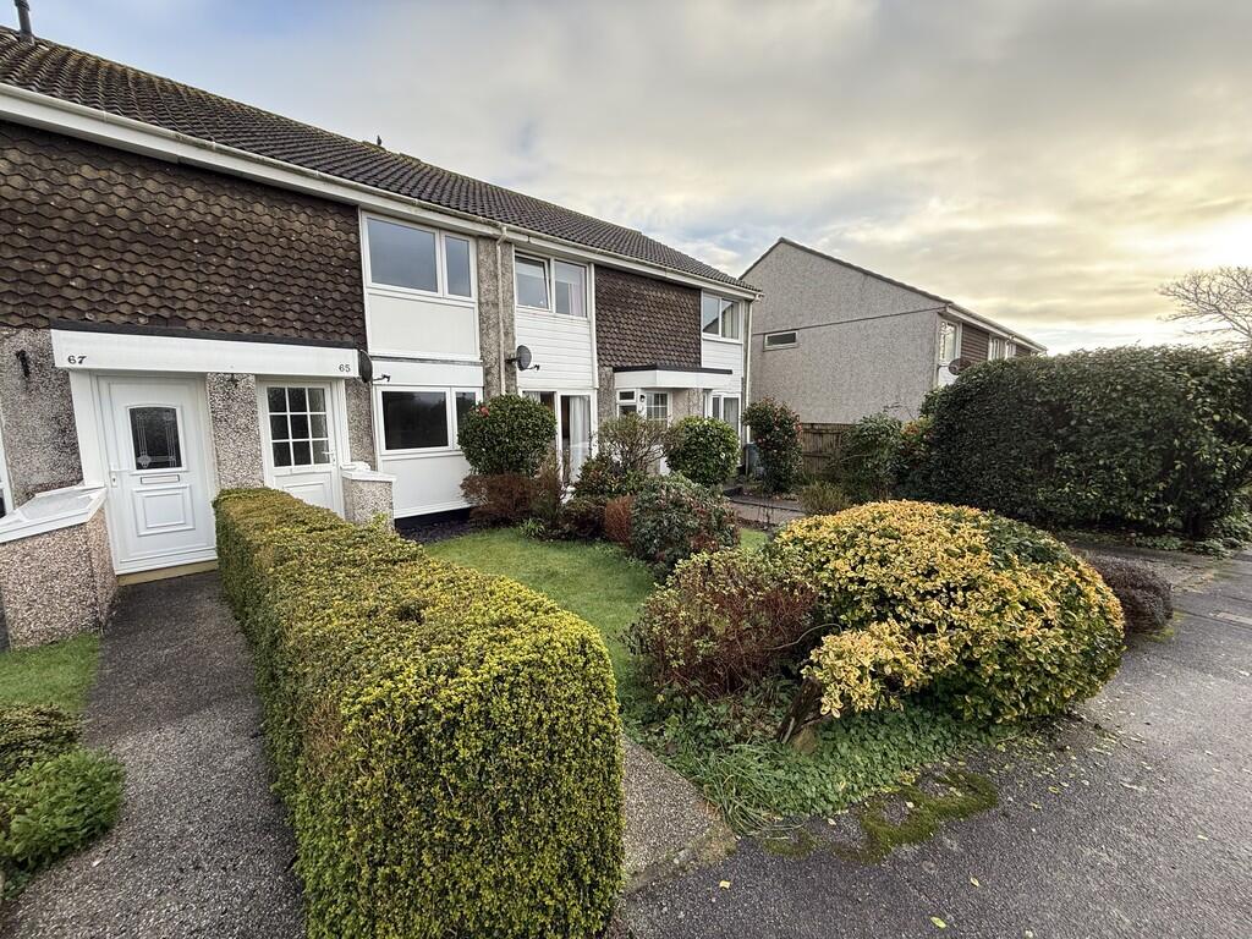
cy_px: 470
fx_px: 506
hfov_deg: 102.1
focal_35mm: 14
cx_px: 626
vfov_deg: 85.7
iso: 50
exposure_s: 1/169
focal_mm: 2.22
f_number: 2.2
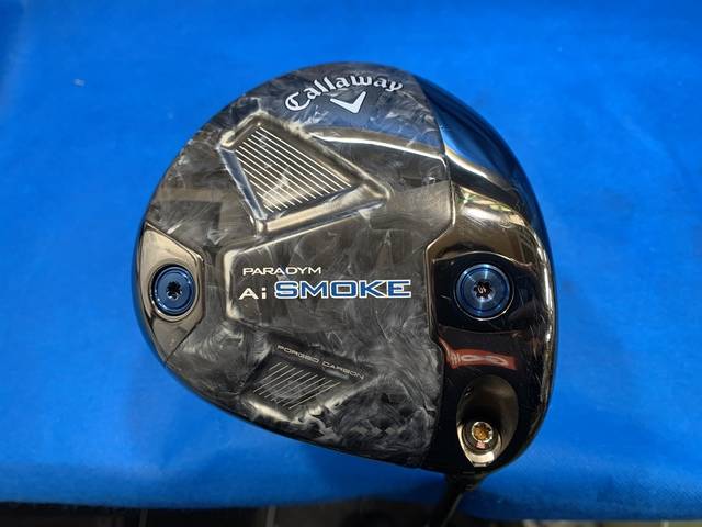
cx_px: 351
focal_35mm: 26
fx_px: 527
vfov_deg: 53.1
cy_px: 264
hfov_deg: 67.3
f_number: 1.8
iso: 125
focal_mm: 4.25
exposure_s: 1/60
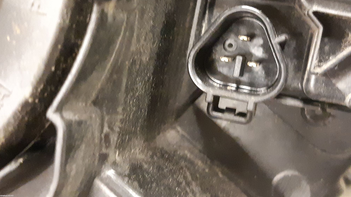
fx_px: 270
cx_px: 176
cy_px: 63
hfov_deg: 66.1
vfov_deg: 39.6
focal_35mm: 29
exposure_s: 1/20
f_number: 1.7
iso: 640
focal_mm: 3.93
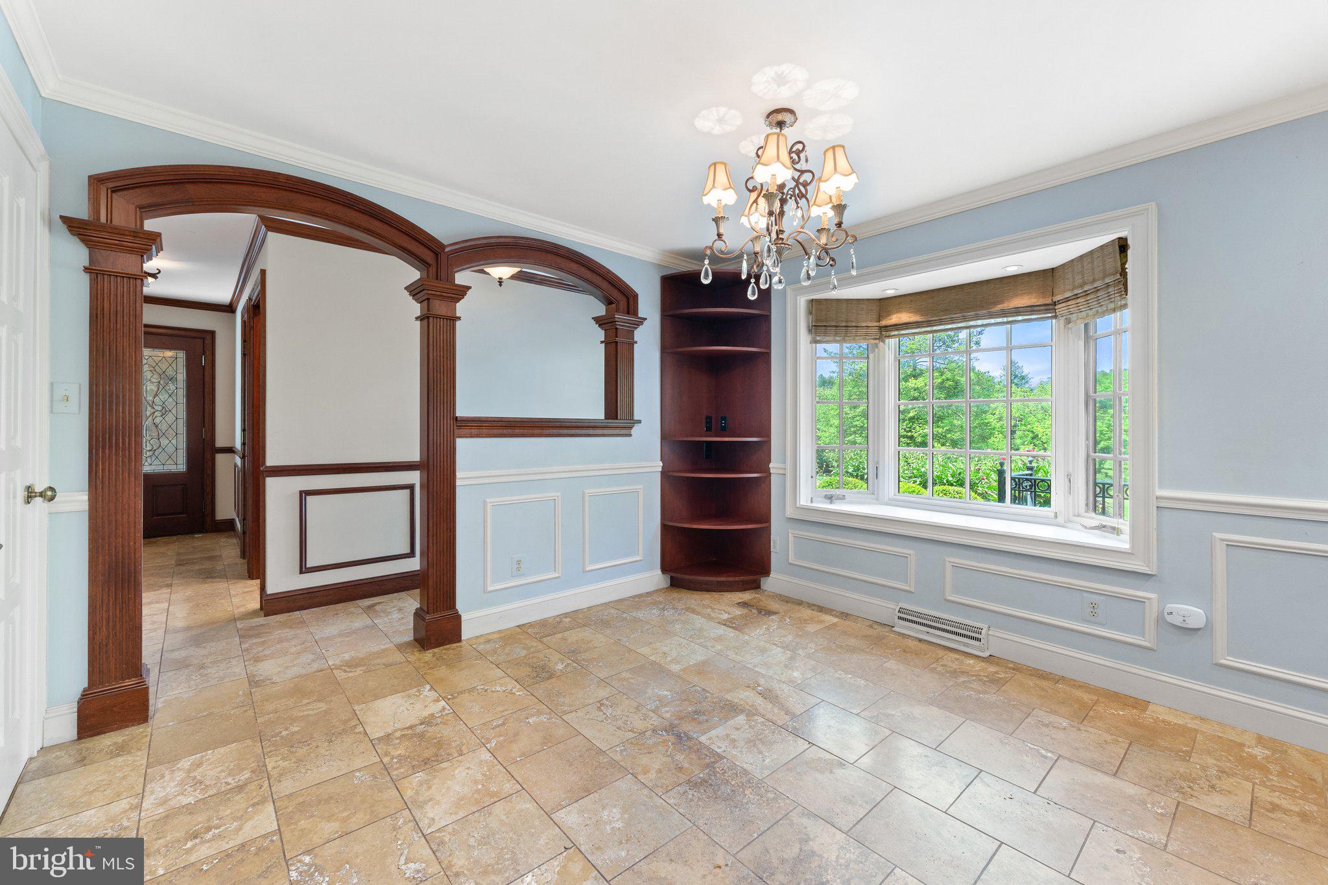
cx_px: 664
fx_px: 516
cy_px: 442
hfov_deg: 104.3
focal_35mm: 14
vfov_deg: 81.2
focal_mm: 14
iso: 500
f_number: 8
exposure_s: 1/4
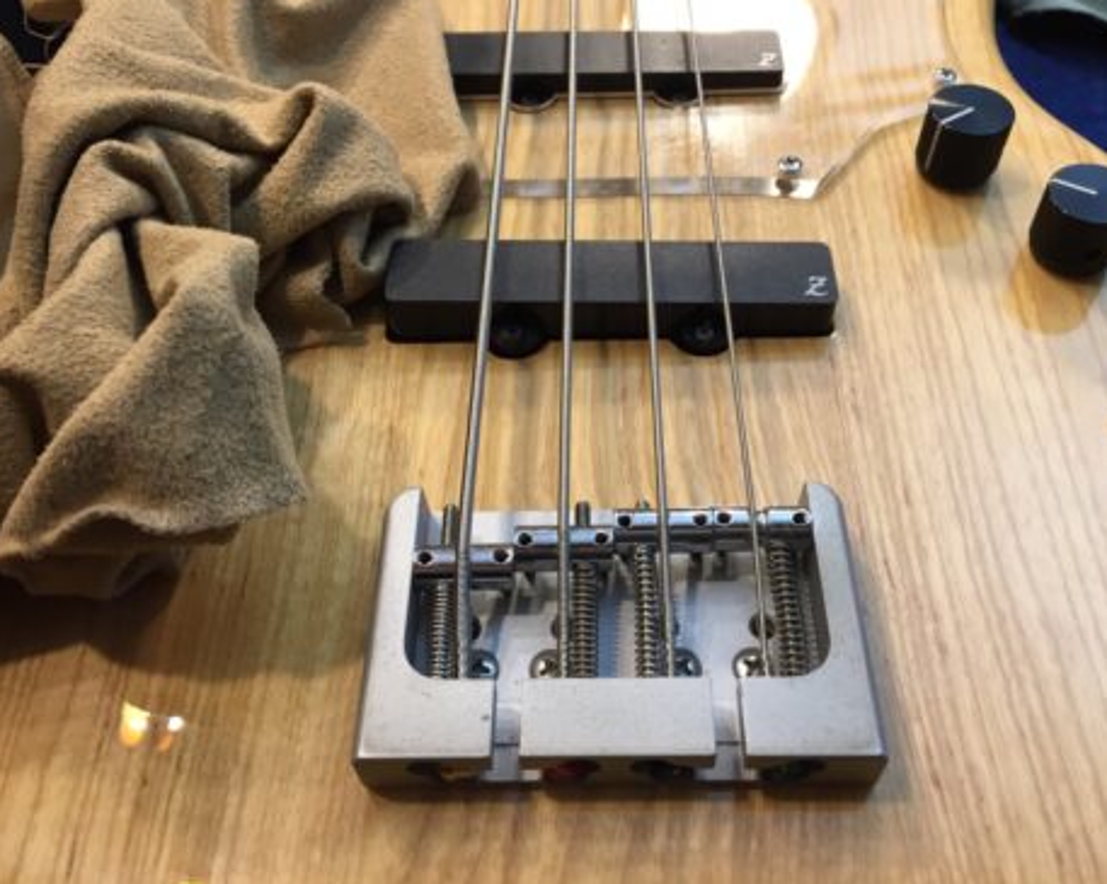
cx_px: 581
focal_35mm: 31
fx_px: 1015
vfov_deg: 47.1
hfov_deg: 57.2
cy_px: 435
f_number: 2.2
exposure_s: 1/33
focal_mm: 4.15
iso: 80
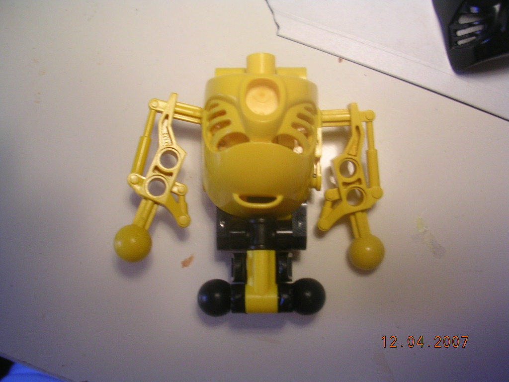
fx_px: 559
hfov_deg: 49.0
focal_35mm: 38
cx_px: 254
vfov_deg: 37.7
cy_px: 191
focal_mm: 5.8
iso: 50
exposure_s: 1/40.4
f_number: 2.8
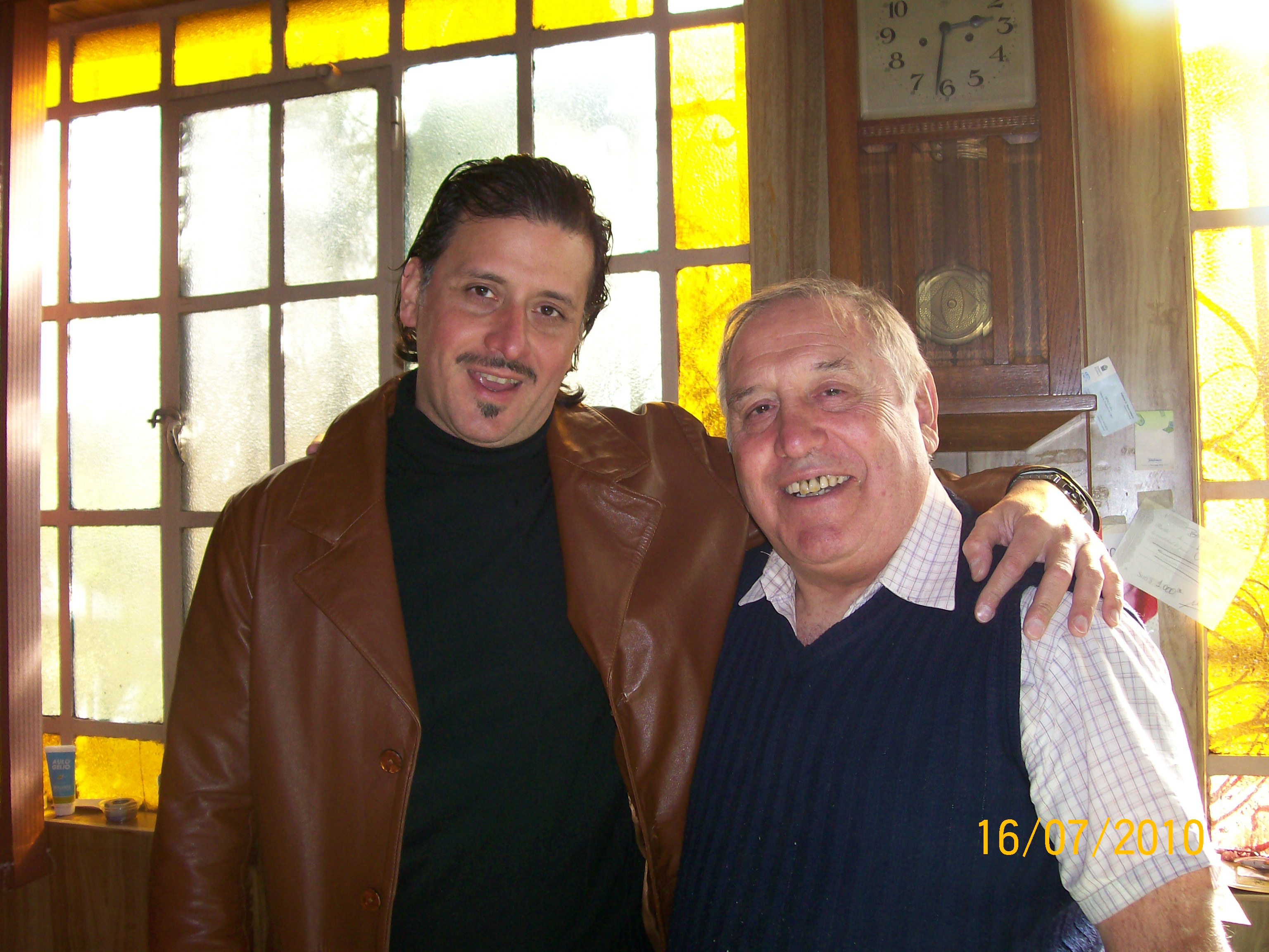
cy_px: 476
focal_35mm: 36
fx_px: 1320
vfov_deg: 39.7
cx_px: 634
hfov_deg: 51.4
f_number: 2.7
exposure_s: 1/64
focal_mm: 6
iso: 80
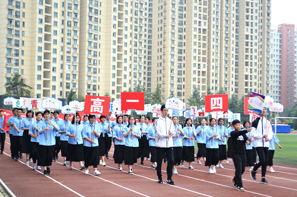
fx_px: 495
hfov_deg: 33.4
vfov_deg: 22.6
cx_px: 148
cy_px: 98
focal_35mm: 60
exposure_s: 1/125
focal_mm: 40
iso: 400
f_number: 5.6
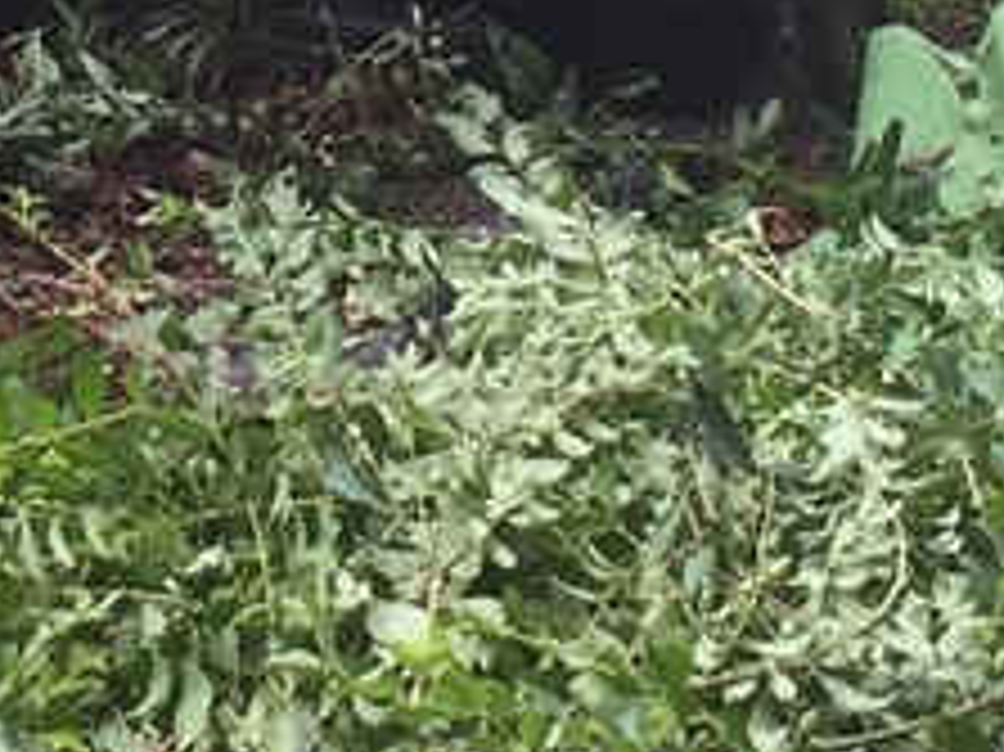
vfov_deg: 9.3
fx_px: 4522
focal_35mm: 156
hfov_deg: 12.5
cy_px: -360
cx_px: -18
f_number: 2.2
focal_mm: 4.15
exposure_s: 1/120
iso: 40
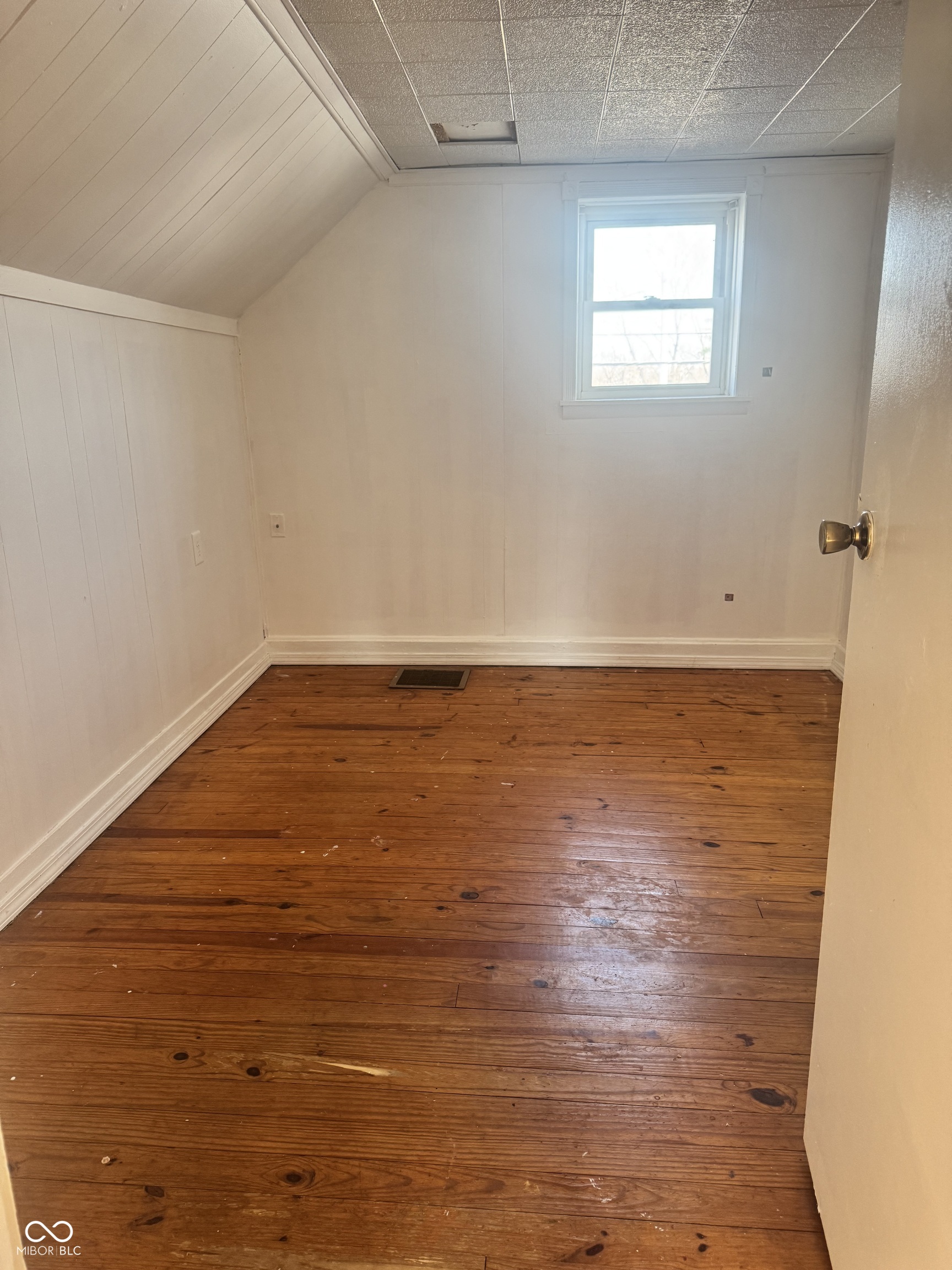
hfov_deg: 56.8
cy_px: 635
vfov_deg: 71.6
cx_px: 476
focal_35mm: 24
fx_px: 880
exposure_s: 1/121
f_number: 1.78
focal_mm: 6.76
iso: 200
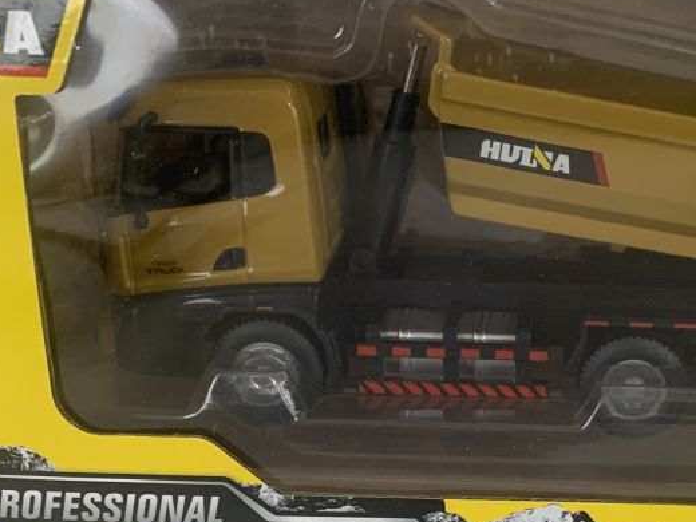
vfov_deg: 24.1
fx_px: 1206
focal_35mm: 60
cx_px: 580
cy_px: 395
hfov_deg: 31.2
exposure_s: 1/60
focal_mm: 4.25
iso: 160
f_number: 1.8
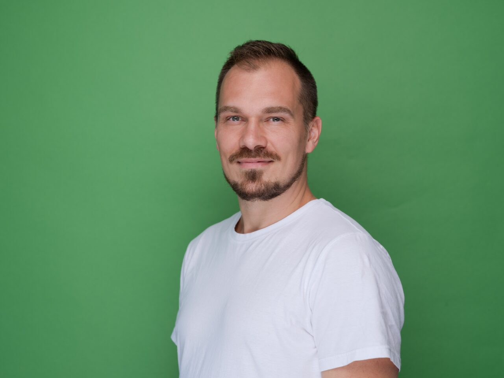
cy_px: 189
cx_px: 252
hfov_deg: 30.7
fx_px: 917
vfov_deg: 23.3
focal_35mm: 63
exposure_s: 1/100
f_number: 5
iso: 100
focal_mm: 80
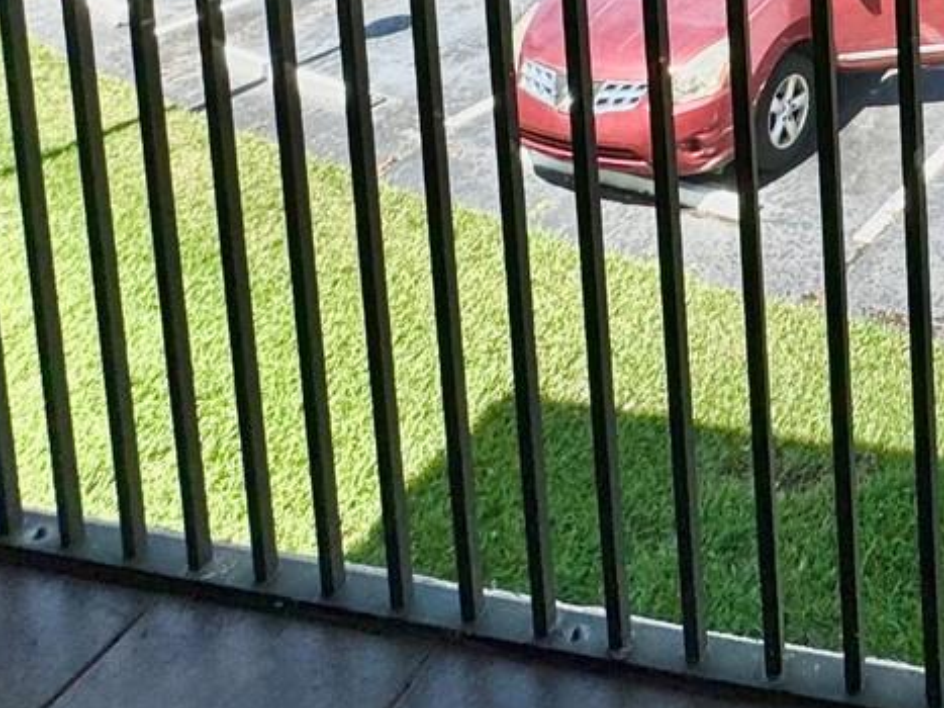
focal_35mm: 48
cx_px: 1140
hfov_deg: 32.5
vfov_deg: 22.4
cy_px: -455
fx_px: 1309
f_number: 2.2
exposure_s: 1/741
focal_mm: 2.22
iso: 40
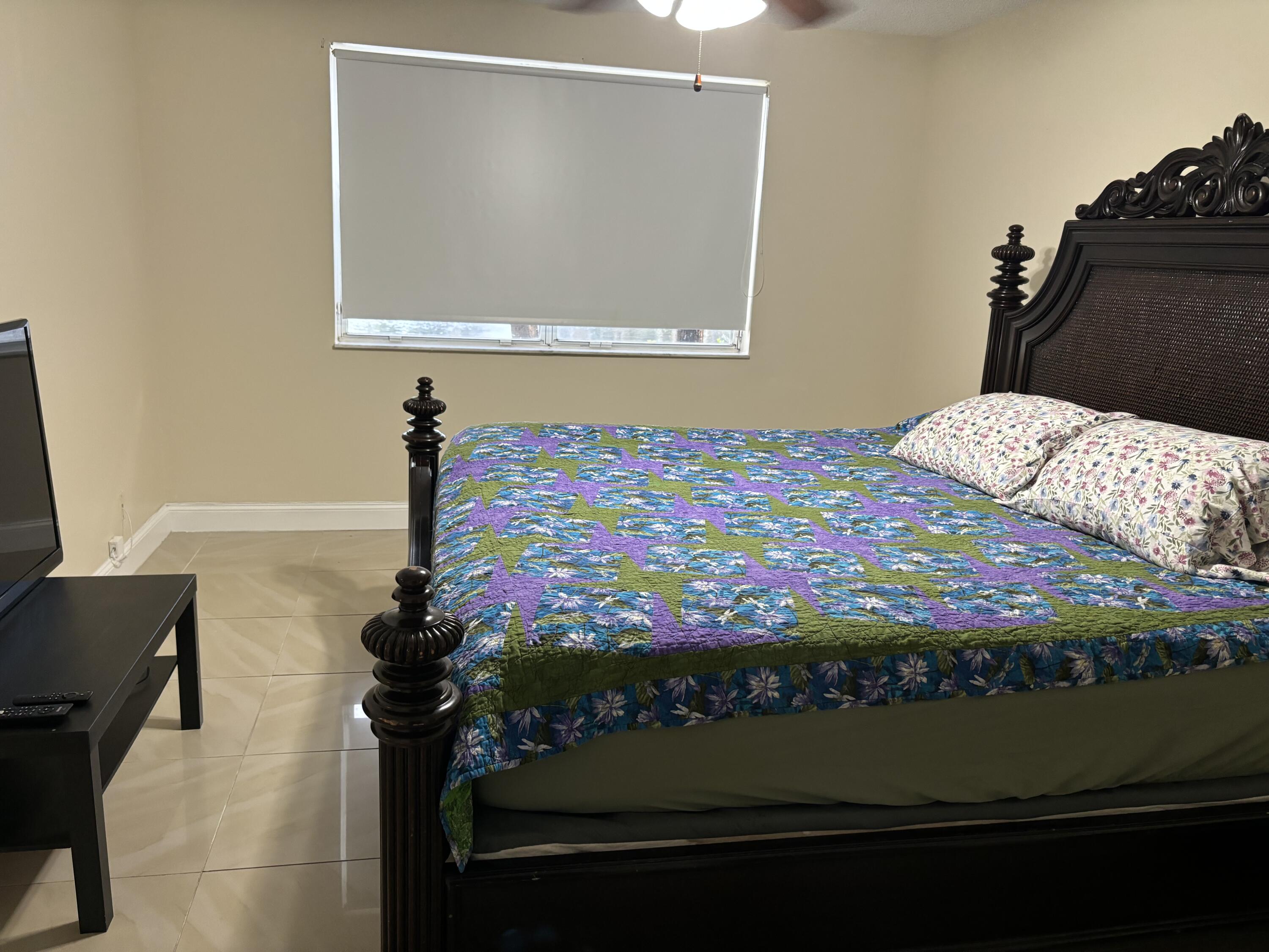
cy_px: 476
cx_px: 634
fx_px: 953
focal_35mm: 26
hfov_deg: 67.3
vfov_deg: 53.1
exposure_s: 1/60
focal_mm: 5.96
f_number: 1.6
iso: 320
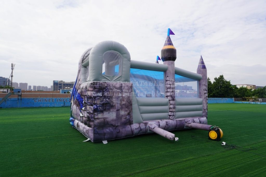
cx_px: 133
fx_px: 177
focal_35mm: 24
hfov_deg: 73.7
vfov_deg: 53.1
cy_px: 88
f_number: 10
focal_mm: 16
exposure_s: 1/160
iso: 100
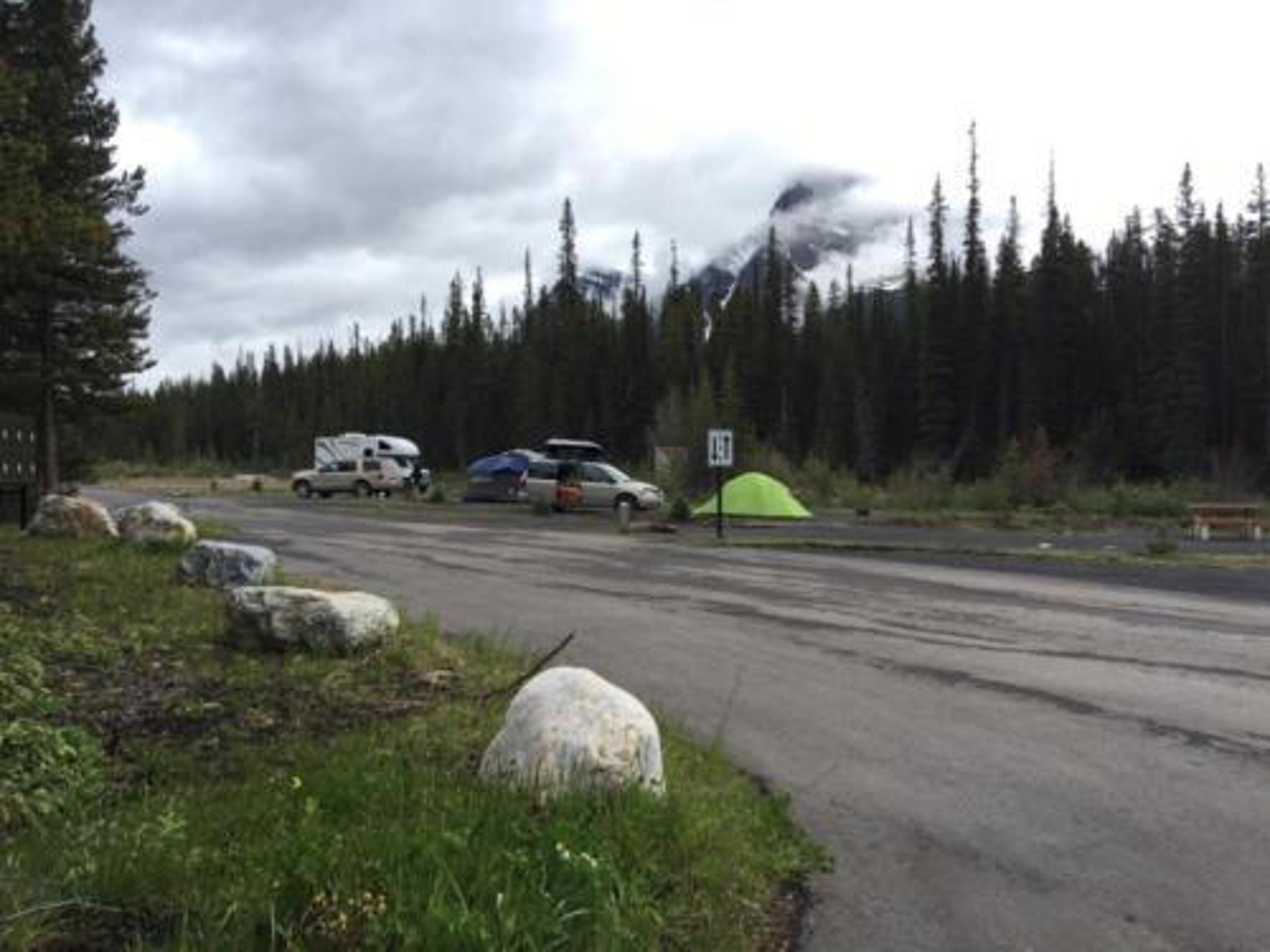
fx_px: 1064
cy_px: 476
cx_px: 635
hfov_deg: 61.7
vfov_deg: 48.2
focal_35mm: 29
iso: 25
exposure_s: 1/368
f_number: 2.2
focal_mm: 4.15
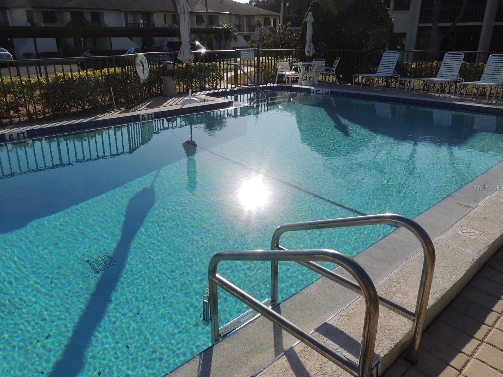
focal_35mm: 26
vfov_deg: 53.1
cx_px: 234
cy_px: 187
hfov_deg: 67.2
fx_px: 378
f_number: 4.2
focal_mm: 4.3
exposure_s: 1/1250
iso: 100
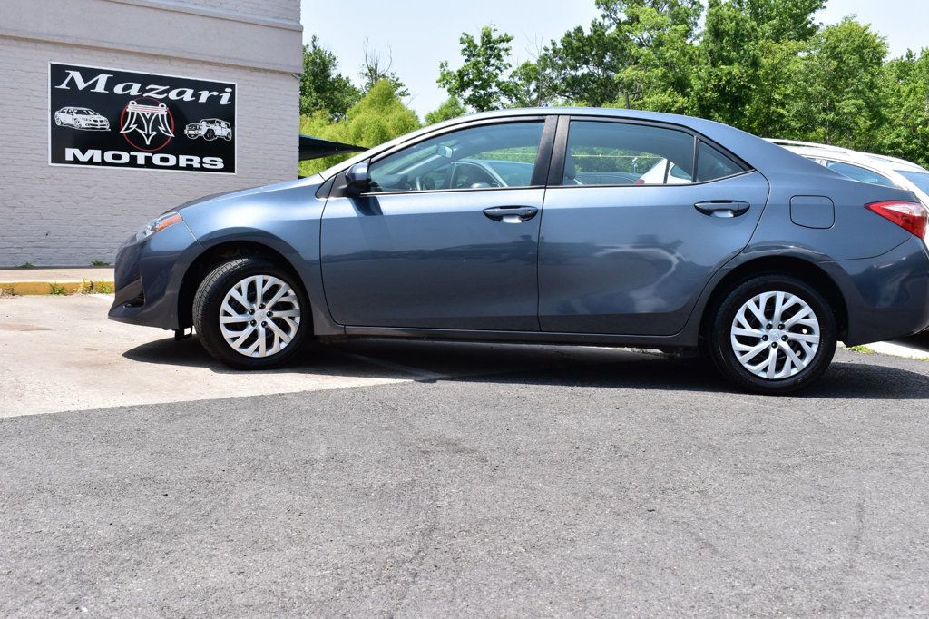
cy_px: 310
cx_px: 464
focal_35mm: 38
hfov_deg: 51.3
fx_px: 967
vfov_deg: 35.5
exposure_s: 1/400
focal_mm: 25
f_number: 11
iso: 400
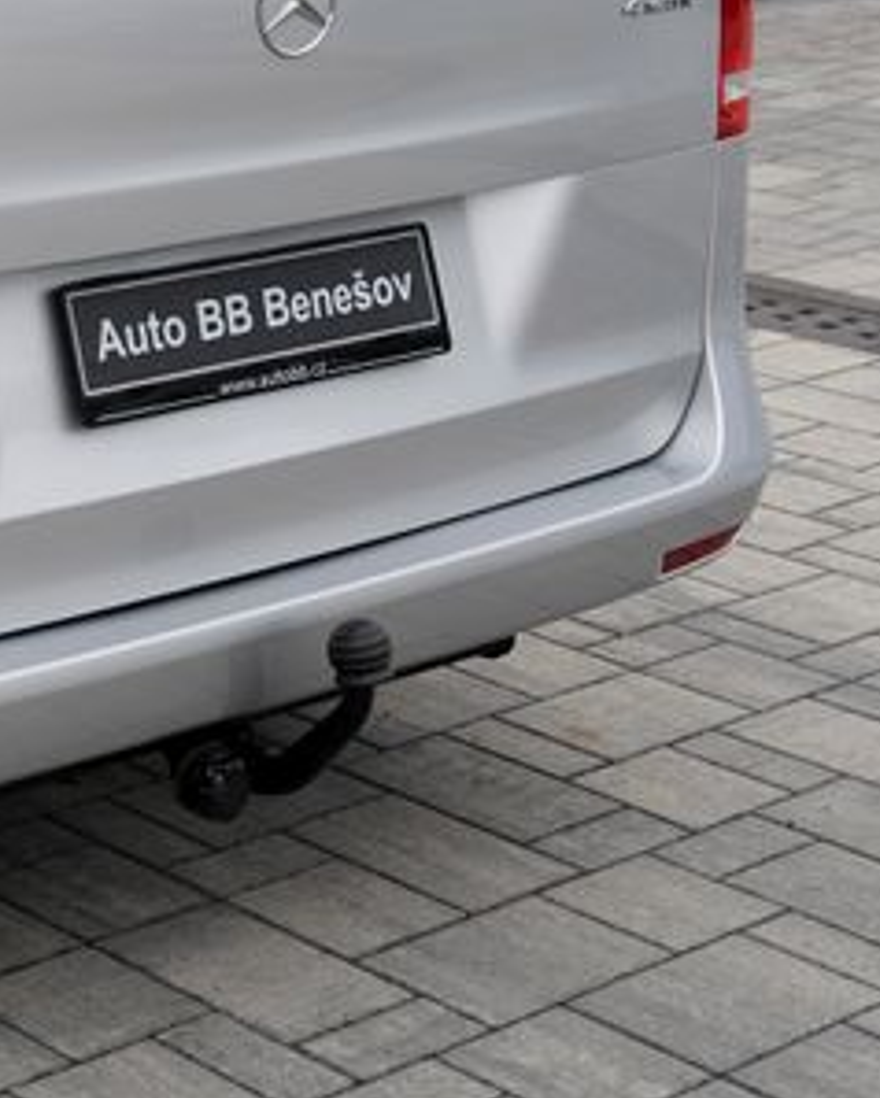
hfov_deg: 14.9
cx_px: -362
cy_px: 2
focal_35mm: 97
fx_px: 3155
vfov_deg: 19.2
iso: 100
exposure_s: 1/125
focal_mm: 30
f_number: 5.6
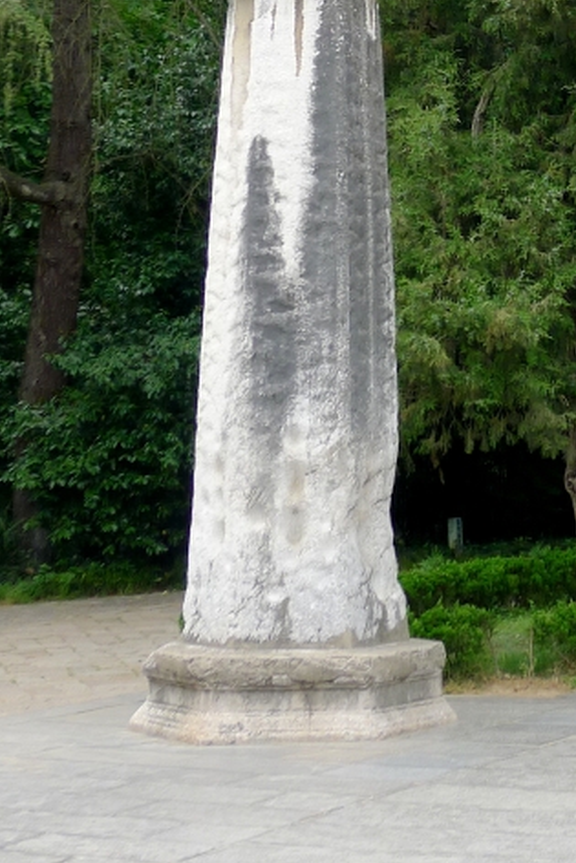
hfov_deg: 14.1
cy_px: 69
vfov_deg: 21.2
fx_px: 2254
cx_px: 695
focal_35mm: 94
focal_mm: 7.9
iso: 80
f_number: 2.8
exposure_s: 1/320
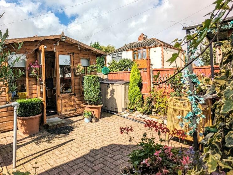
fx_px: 148
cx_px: 83
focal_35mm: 22
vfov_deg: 60.6
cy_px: 71
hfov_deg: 74.6
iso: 49
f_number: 2.2
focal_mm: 2.35
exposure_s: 1/2381
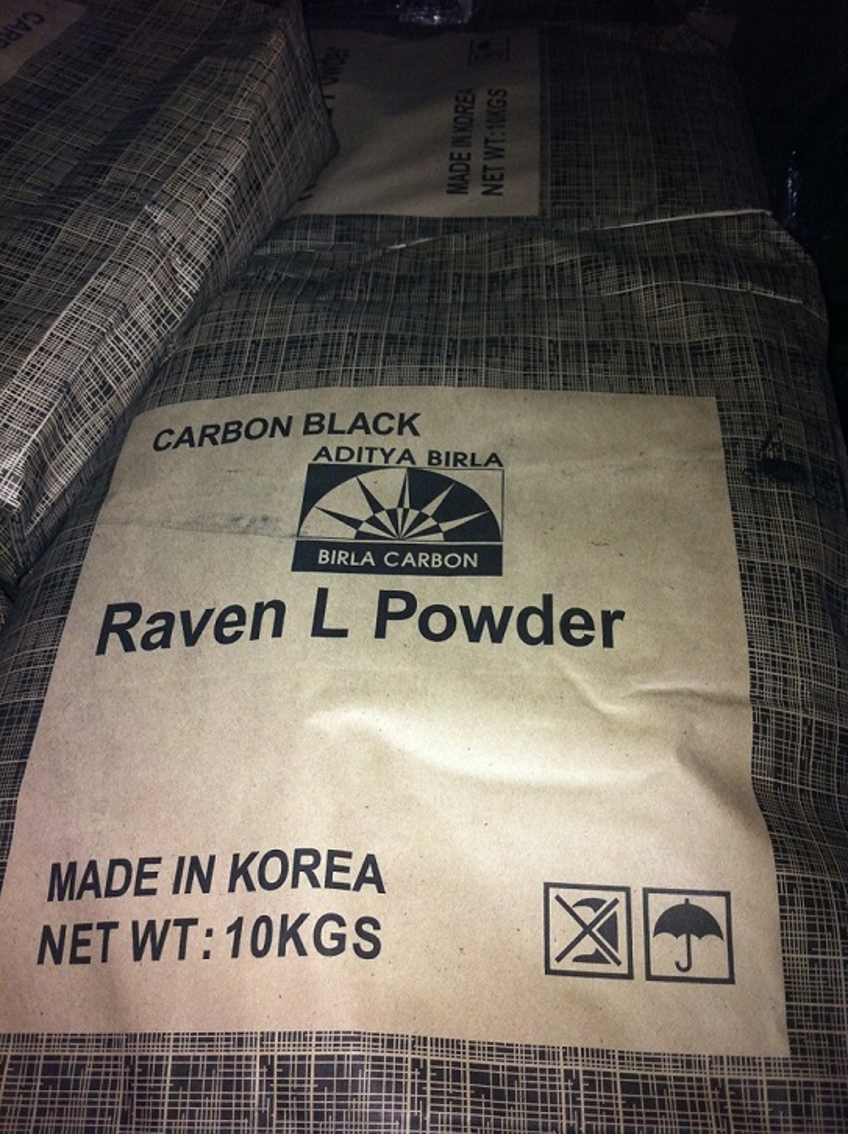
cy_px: 567
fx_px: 1145
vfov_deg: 52.7
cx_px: 424
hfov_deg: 40.6
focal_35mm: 35
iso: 125
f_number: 2.8
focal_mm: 3.85
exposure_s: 1/15
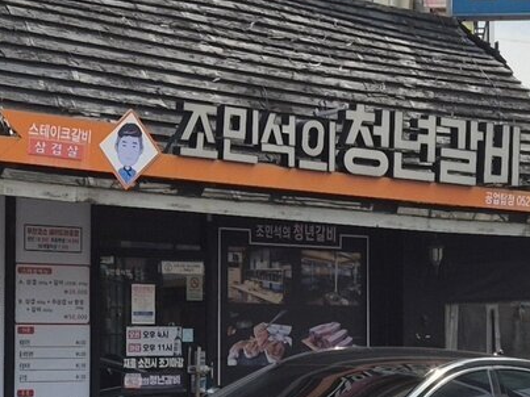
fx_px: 1225
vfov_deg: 18.4
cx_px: 642
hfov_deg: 22.4
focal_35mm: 80
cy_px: 233
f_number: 1.8
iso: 25
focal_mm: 5.4
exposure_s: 1/2500
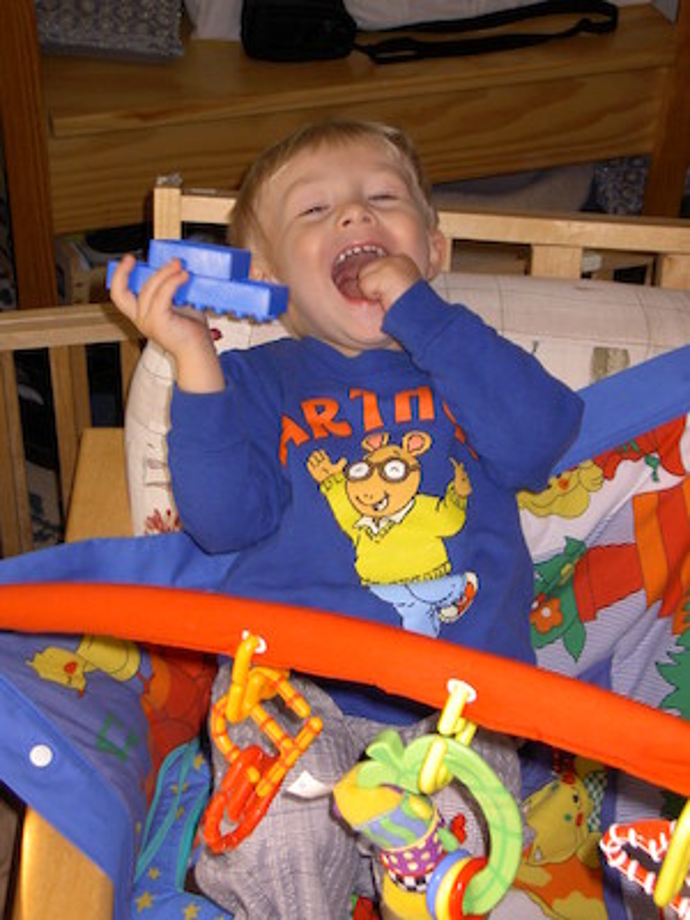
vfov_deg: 32.2
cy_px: 460
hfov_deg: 24.4
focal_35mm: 60
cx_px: 345
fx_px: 1595
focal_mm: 9.9
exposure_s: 1/80
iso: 100
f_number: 3.8
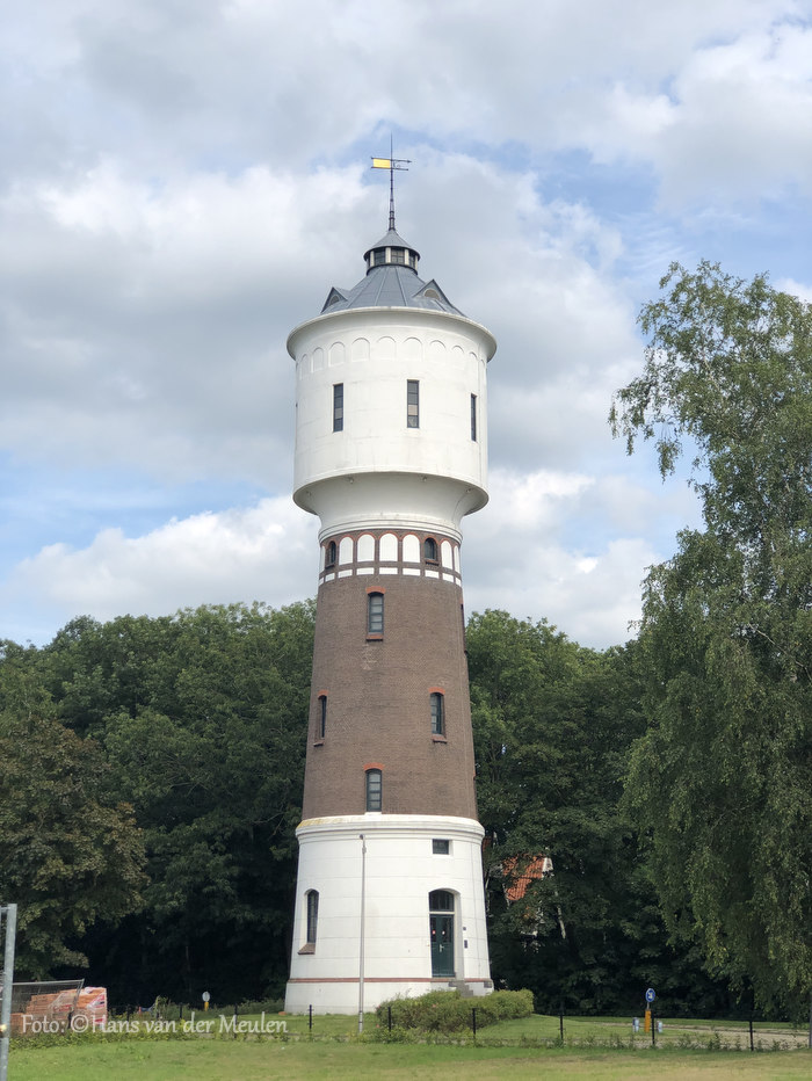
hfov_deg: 25.7
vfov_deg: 33.8
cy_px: 540
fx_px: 1781
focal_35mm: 57
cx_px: 406
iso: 20
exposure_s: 1/674
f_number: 2.8
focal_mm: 6.6
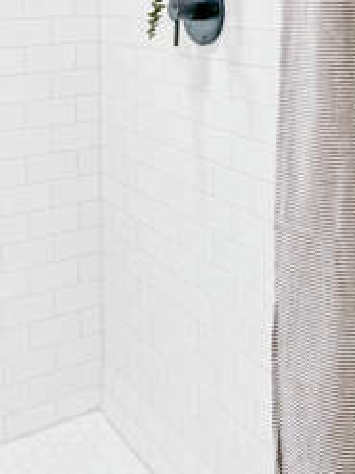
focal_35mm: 54
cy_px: -15
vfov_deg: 32.3
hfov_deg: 27.0
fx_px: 739
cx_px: 184
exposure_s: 1/120
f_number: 1.8
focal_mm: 4.25
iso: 125
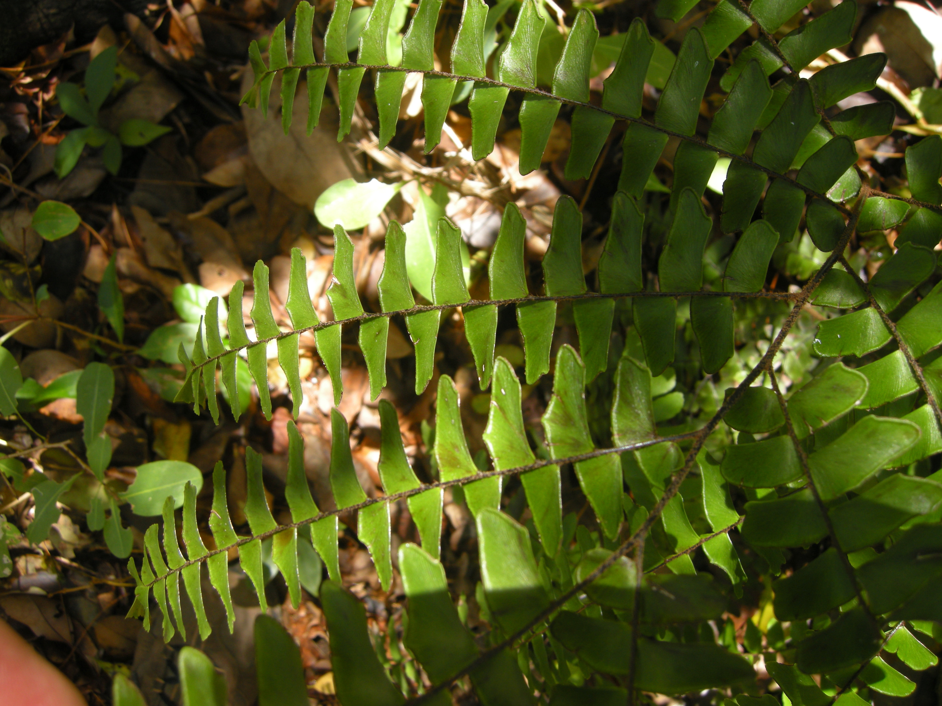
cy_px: 353
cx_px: 471
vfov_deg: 40.7
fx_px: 952
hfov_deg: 52.6
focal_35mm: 35
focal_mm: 7.5
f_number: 3.4
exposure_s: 1/60.4
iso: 64
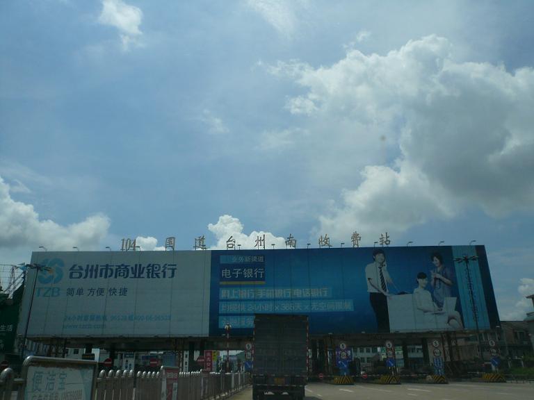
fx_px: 432
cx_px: 267
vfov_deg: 49.7
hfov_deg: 63.4
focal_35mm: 28
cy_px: 200
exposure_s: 1/640
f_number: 8
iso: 100
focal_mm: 4.6
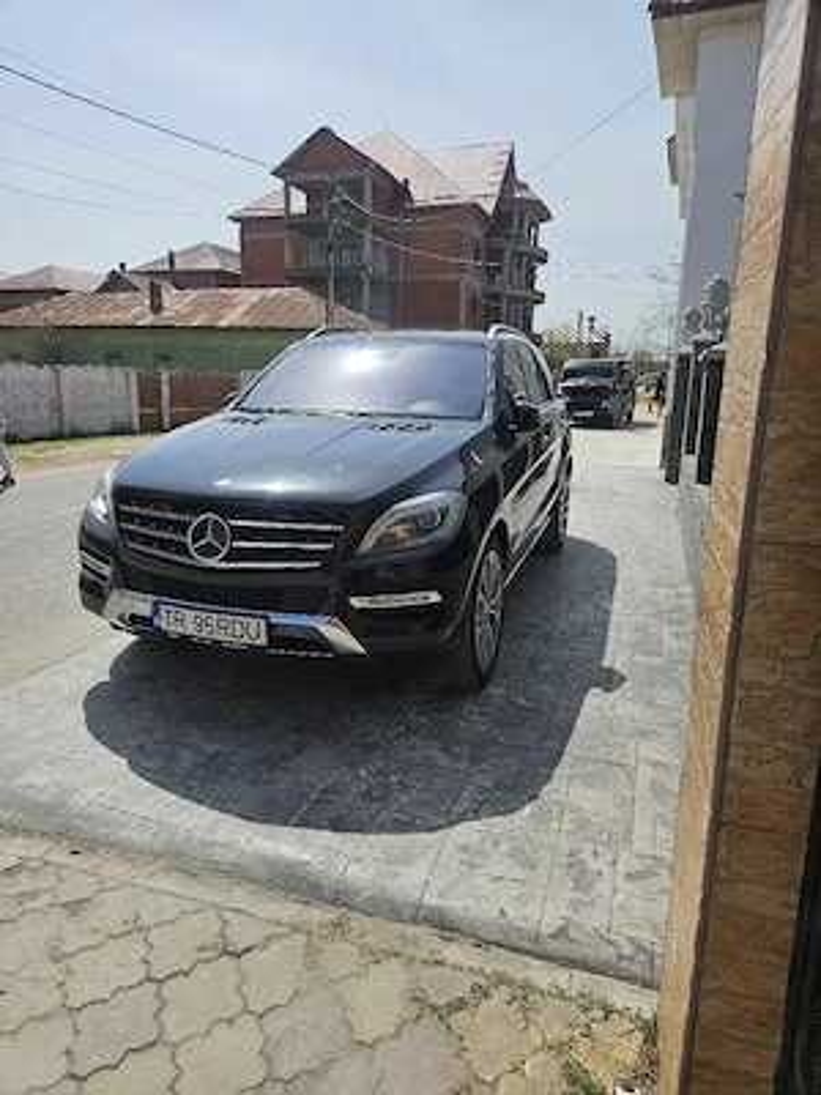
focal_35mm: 23
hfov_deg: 58.9
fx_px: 727
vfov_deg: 73.9
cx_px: 410
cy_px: 548
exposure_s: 1/3333
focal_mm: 5.4
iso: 25
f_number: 1.8
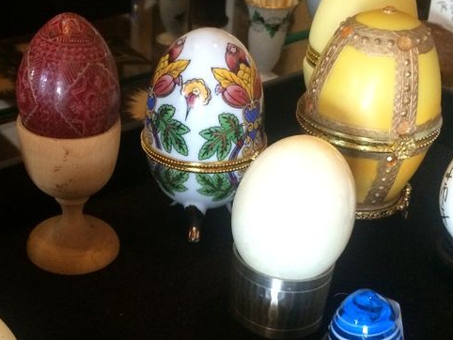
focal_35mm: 56
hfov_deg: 34.1
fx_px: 733
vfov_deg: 26.0
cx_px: 164
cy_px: 220
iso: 320
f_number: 2.2
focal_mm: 4.12
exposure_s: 1/30
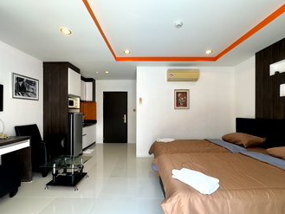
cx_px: 143
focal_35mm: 17
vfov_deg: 74.7
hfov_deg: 91.0
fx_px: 140
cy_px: 112
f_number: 2.2
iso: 64
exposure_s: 1/100
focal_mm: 2.22
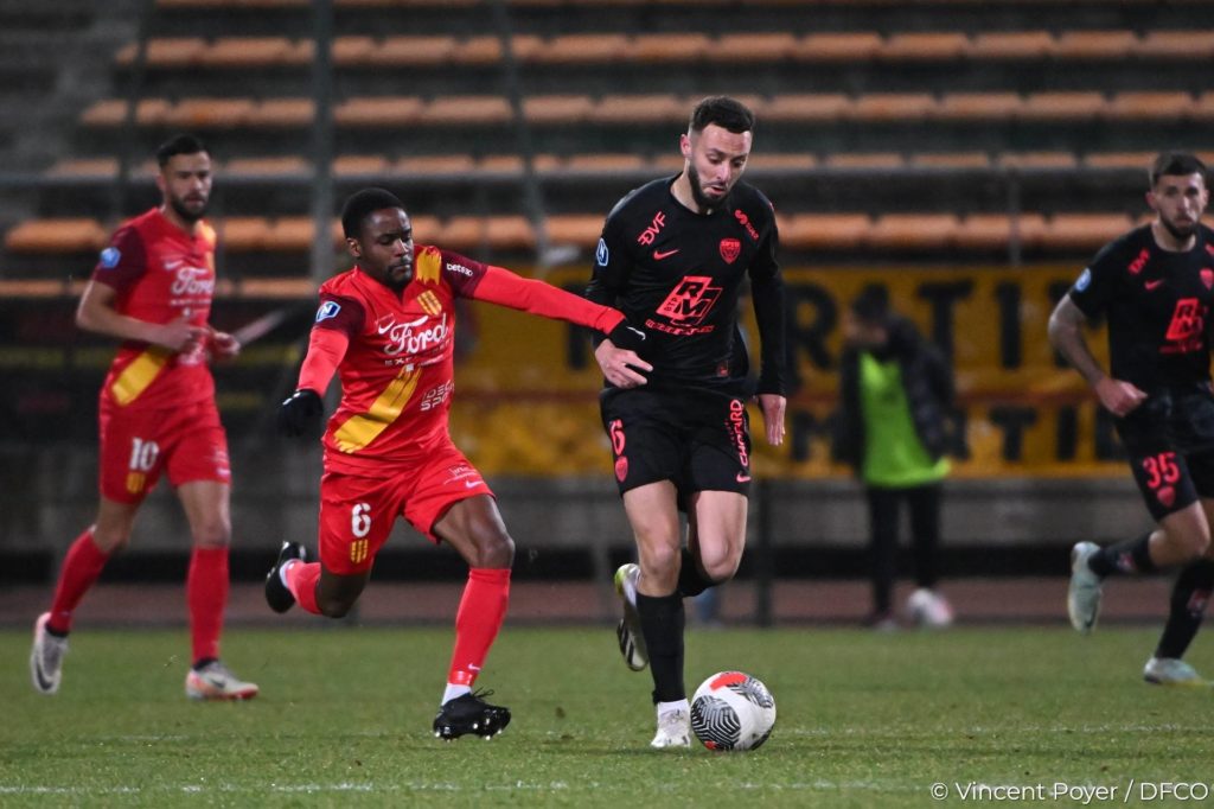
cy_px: 404
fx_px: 20226
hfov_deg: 3.4
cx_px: 607
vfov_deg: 2.3
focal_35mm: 600
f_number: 4
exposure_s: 1/640
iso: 6400
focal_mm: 400
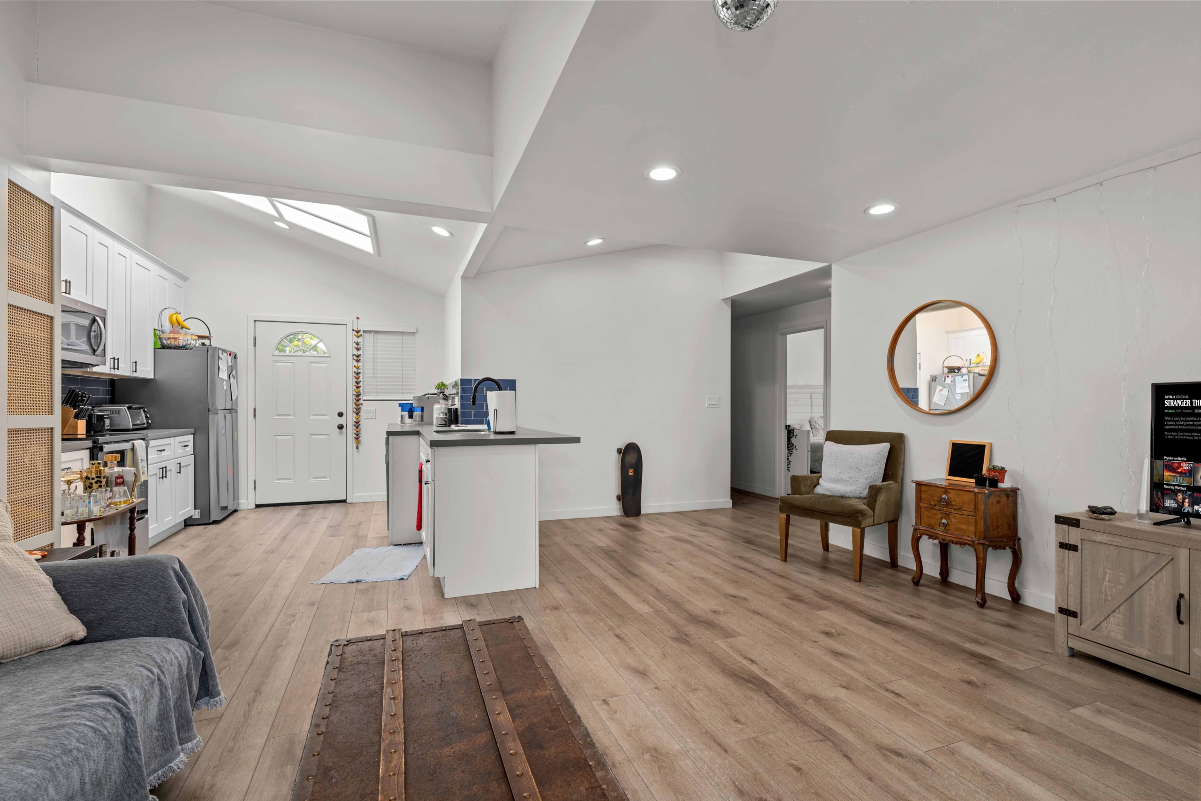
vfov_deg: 72.1
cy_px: 400
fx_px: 550
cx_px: 600
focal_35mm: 16
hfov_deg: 95.0
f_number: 8
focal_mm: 16.5
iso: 100
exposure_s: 1/5
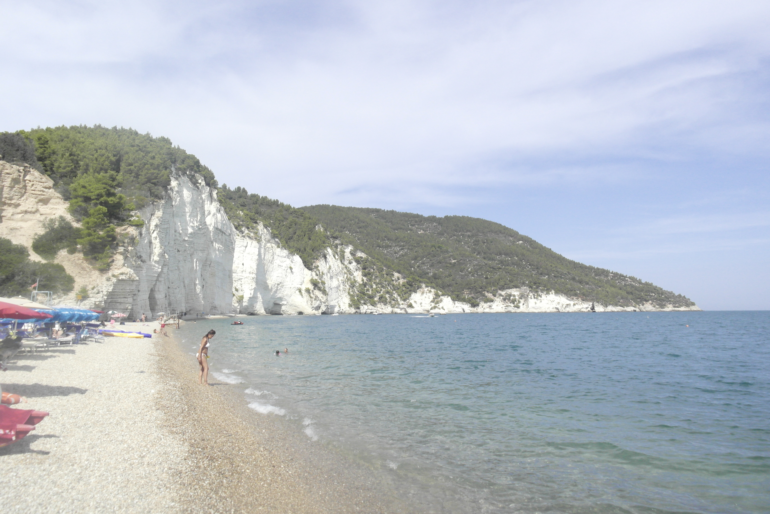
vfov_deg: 47.9
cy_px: 257
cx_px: 385
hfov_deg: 67.4
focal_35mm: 27
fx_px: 577
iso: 1600
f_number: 6.3
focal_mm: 18
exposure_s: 1/4000
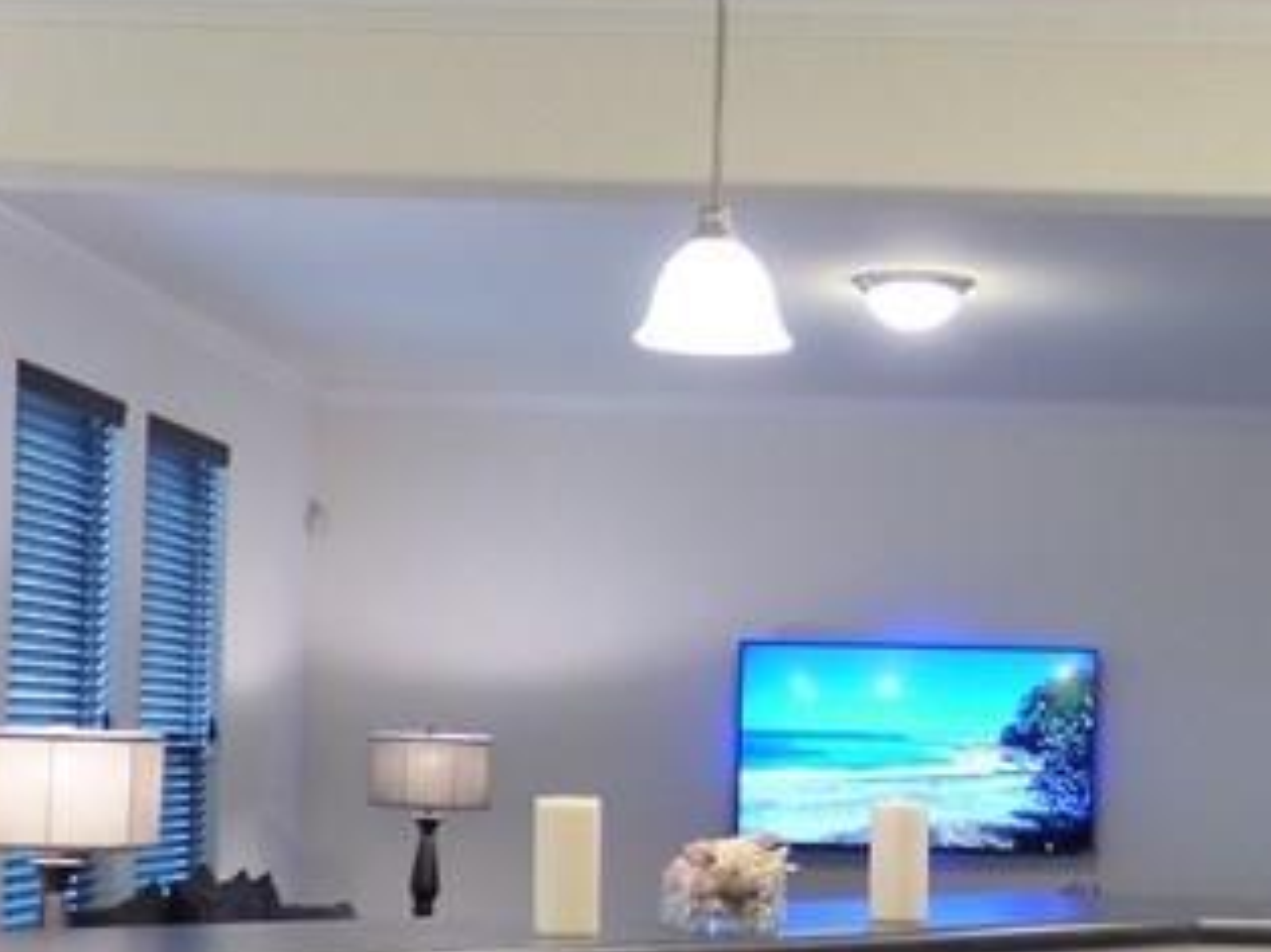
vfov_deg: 22.4
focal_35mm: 65
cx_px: 884
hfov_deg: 29.5
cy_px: 714
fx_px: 2386
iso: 400
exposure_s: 1/30
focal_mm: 3.58
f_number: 2.8
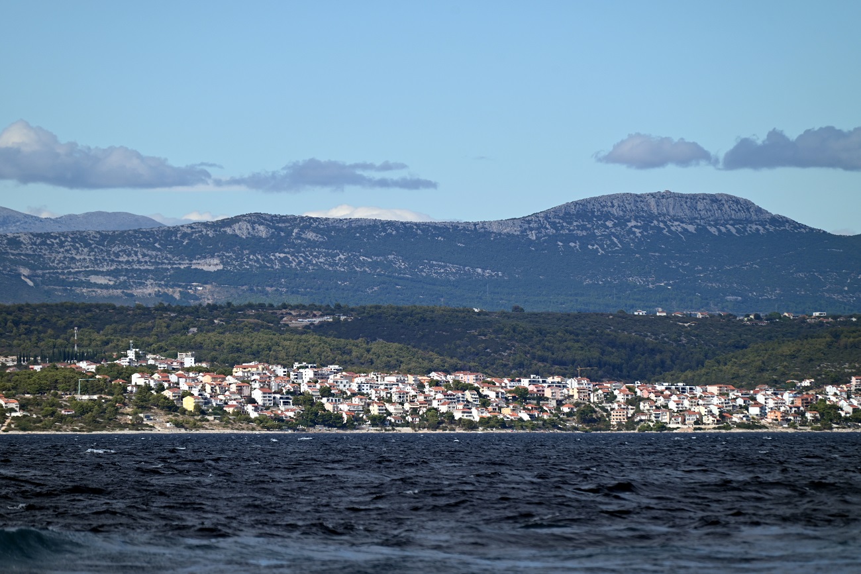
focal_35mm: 300
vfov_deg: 4.6
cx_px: 430
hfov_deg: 6.9
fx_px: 7175
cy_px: 287
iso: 160
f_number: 5.6
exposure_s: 1/1000
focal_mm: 300
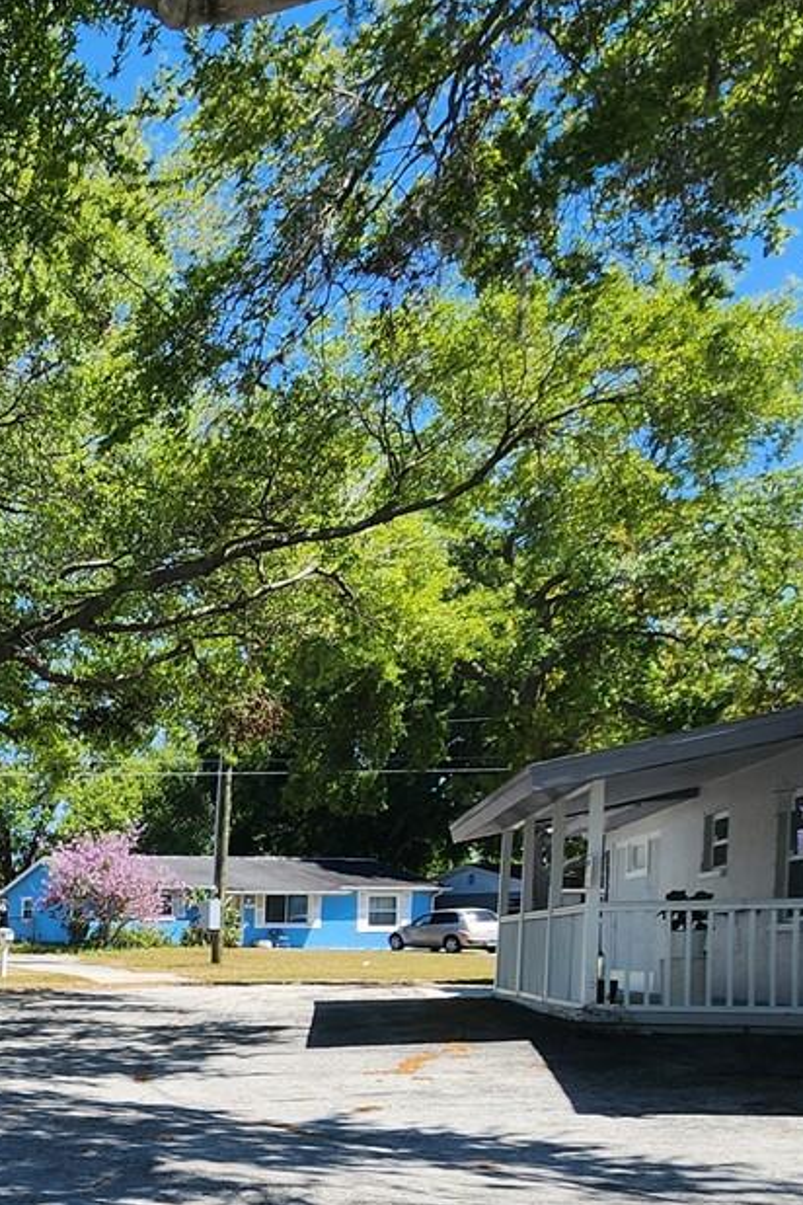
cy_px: 1006
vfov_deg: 50.3
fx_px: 1171
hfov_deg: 24.7
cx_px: -513
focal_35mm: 35
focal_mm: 2.2
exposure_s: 1/1067
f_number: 2.2
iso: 50
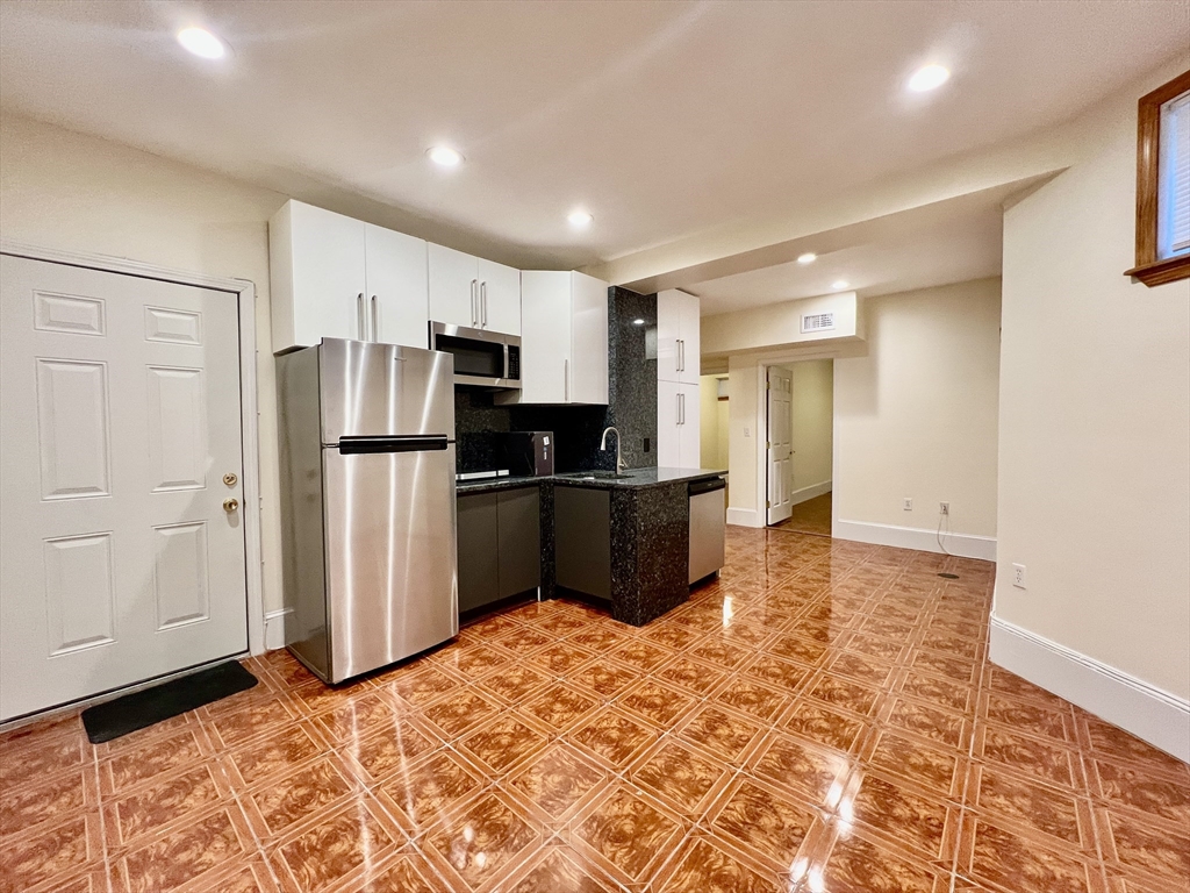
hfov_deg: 106.2
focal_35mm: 13
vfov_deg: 89.9
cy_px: 446
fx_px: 447
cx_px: 595
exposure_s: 1/60
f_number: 1.8
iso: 200
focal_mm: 1.57
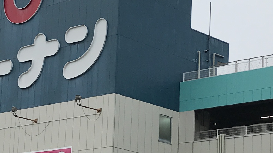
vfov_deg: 9.8
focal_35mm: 123
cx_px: 131
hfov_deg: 17.4
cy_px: 117
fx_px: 890
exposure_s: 1/441
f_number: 1.8
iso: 20
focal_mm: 3.99
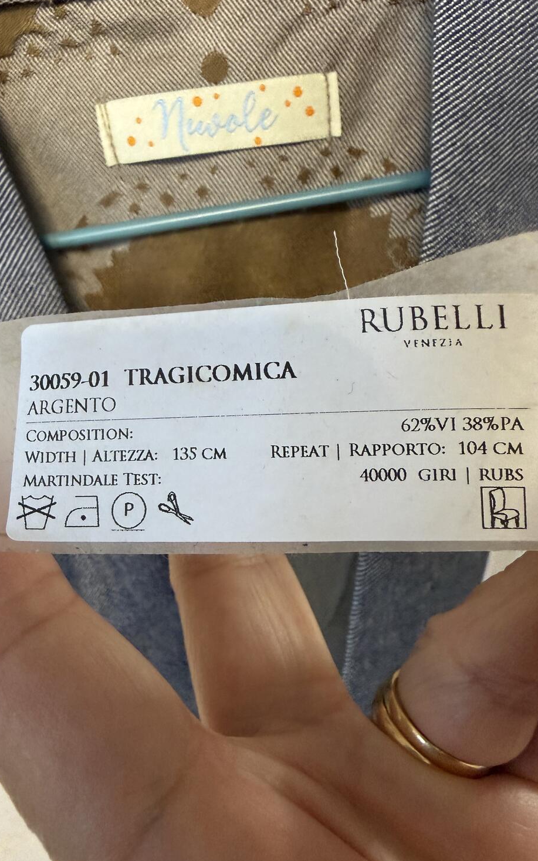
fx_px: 610
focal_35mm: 26
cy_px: 436
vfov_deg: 70.4
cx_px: 247
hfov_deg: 47.5
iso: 500
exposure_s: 1/59
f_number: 2.2
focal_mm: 2.22
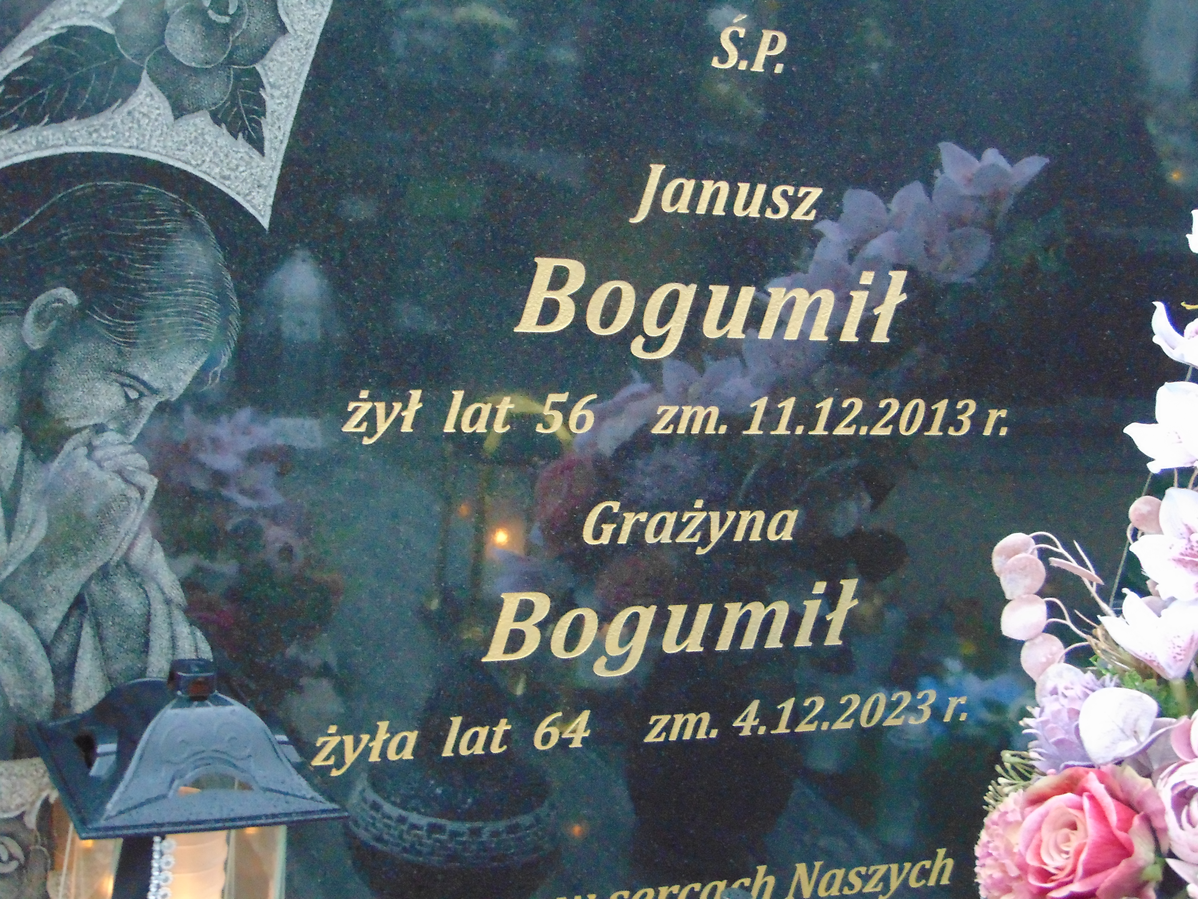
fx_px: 2076
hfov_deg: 32.2
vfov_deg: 24.4
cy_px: 450
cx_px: 599
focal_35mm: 60
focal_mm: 10.8
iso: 800
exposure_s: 1/25
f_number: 3.6
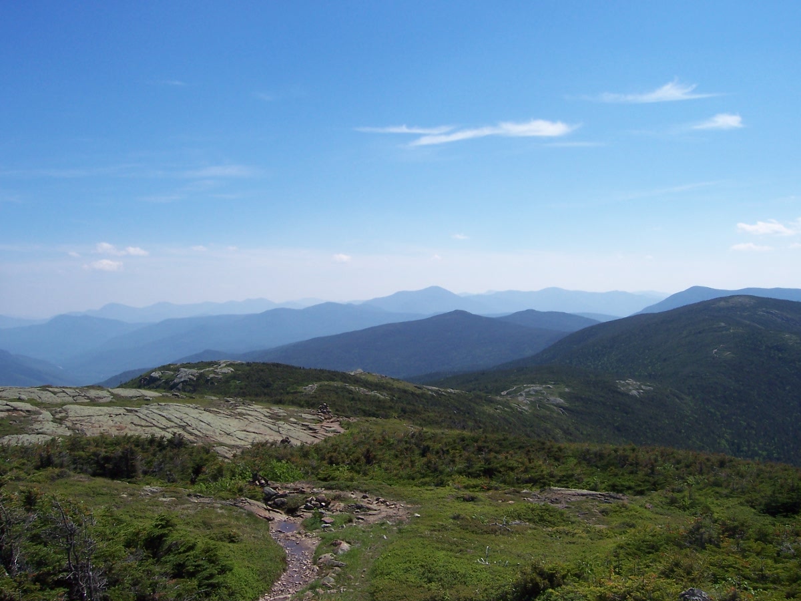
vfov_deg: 39.7
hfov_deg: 51.4
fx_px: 833
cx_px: 400
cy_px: 300
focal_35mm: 36
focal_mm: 6
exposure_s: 1/500
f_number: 4.8
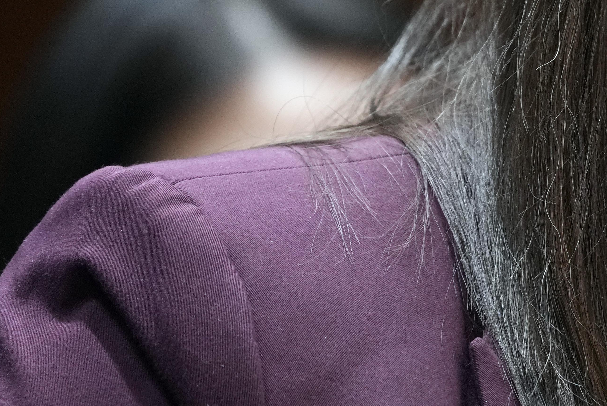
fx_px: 20481
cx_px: 922
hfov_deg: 1.7
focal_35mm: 1214
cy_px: -98
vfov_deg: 1.1
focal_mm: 365
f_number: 6.3
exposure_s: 1/60
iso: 2500
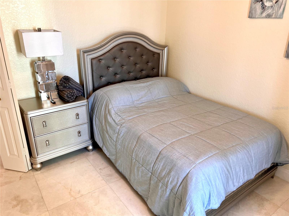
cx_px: 144
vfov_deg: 53.1
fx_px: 217
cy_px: 108
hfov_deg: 67.3
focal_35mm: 26
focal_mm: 5.7
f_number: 1.5
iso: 80
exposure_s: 1/60
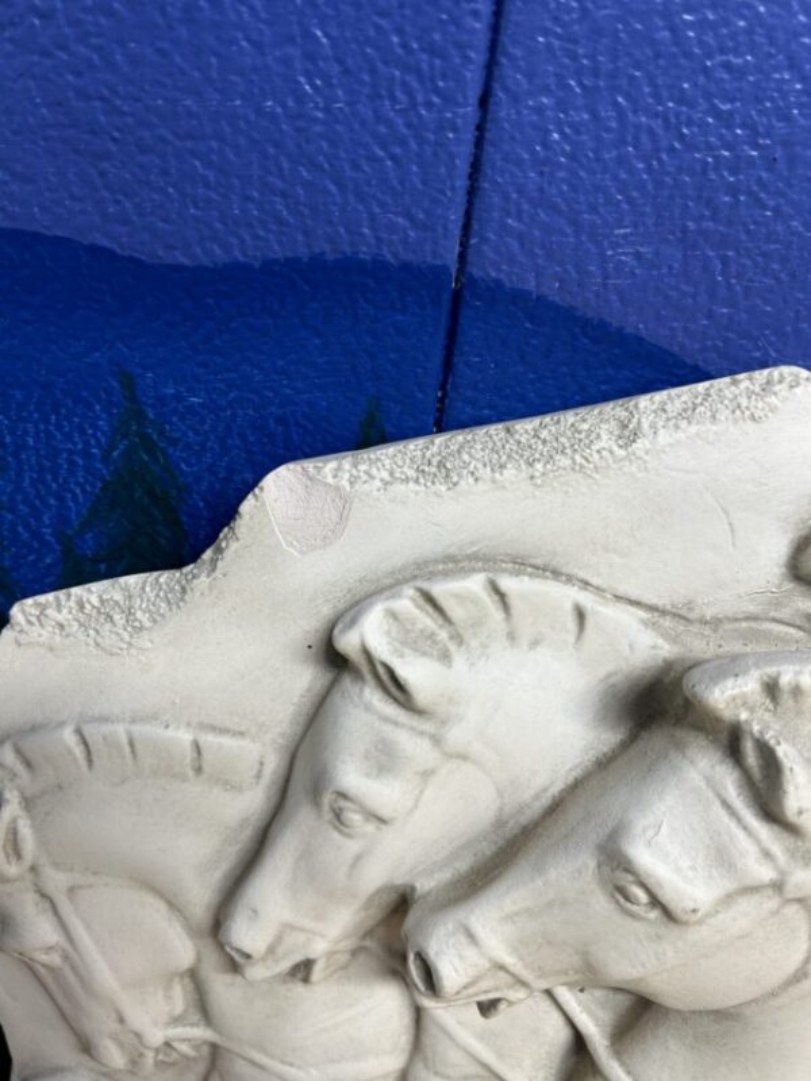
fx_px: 812
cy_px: 540
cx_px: 406
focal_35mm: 26
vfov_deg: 67.3
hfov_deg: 53.1
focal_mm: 5.7
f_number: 1.5
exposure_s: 1/60
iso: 80
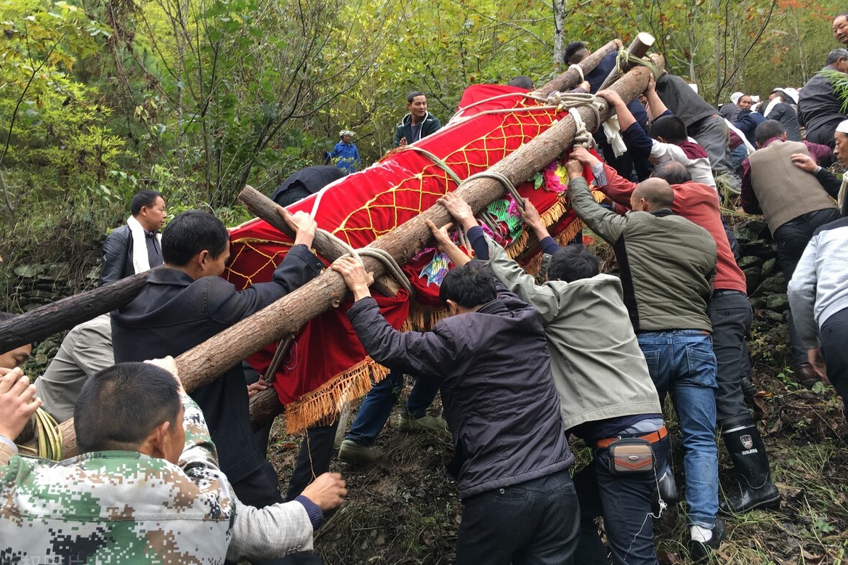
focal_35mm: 31
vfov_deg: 42.3
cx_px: 432
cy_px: 256
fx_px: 730
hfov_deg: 60.3
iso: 25
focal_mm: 4.15
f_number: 2.2
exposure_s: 1/100
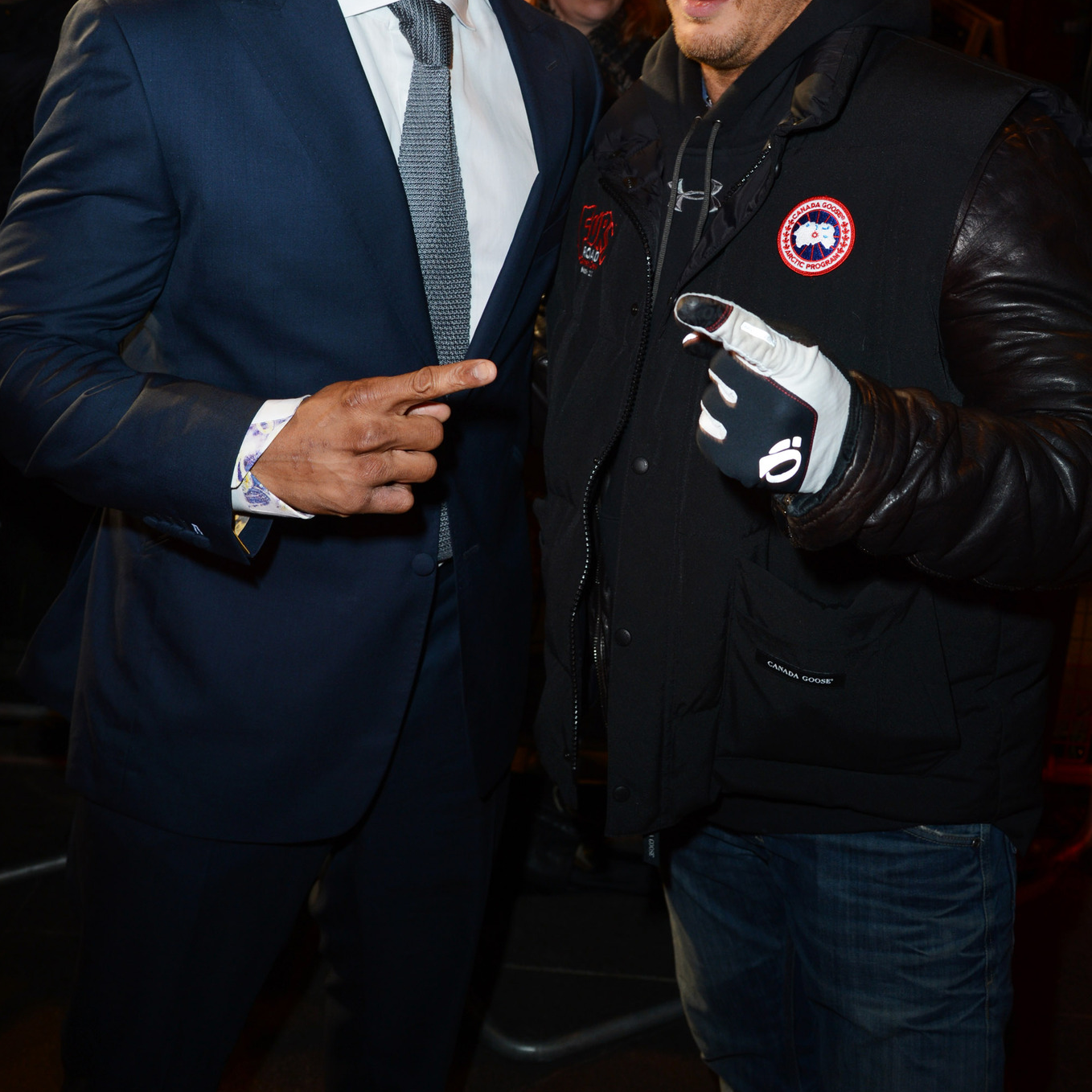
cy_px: 290
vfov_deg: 39.9
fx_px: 1463
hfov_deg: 40.9
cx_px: 547
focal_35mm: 41
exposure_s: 1/80
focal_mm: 32
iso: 800
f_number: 6.3
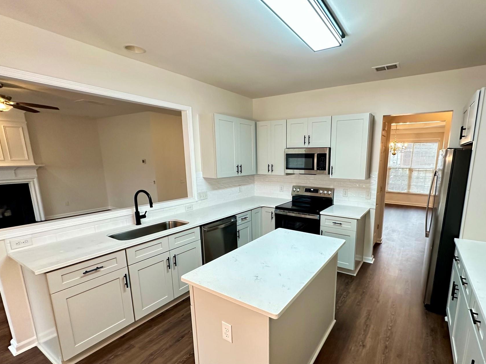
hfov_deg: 90.1
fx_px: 239
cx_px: 287
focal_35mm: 17
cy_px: 202
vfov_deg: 74.5
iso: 320
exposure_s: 1/60
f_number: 2.2
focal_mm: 2.22
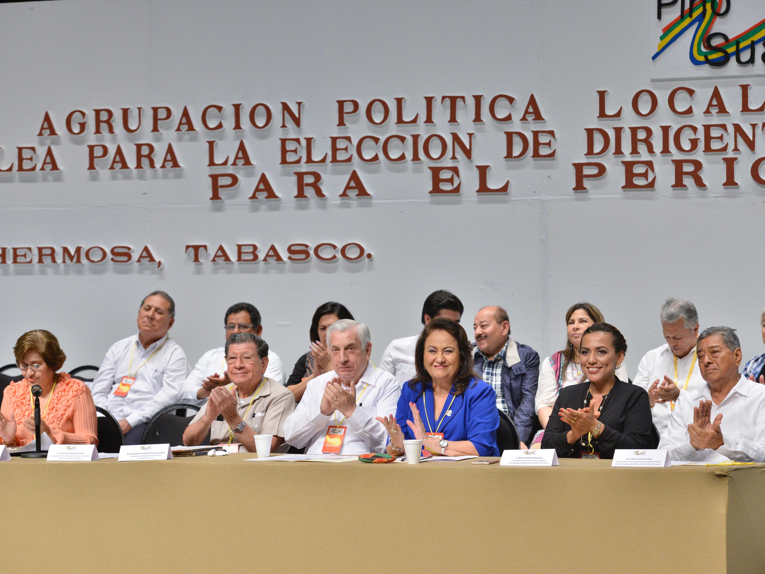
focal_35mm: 130
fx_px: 2873
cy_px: 287
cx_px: 373
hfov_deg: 15.2
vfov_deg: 11.4
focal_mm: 120
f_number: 5.6
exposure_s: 1/250
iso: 2000
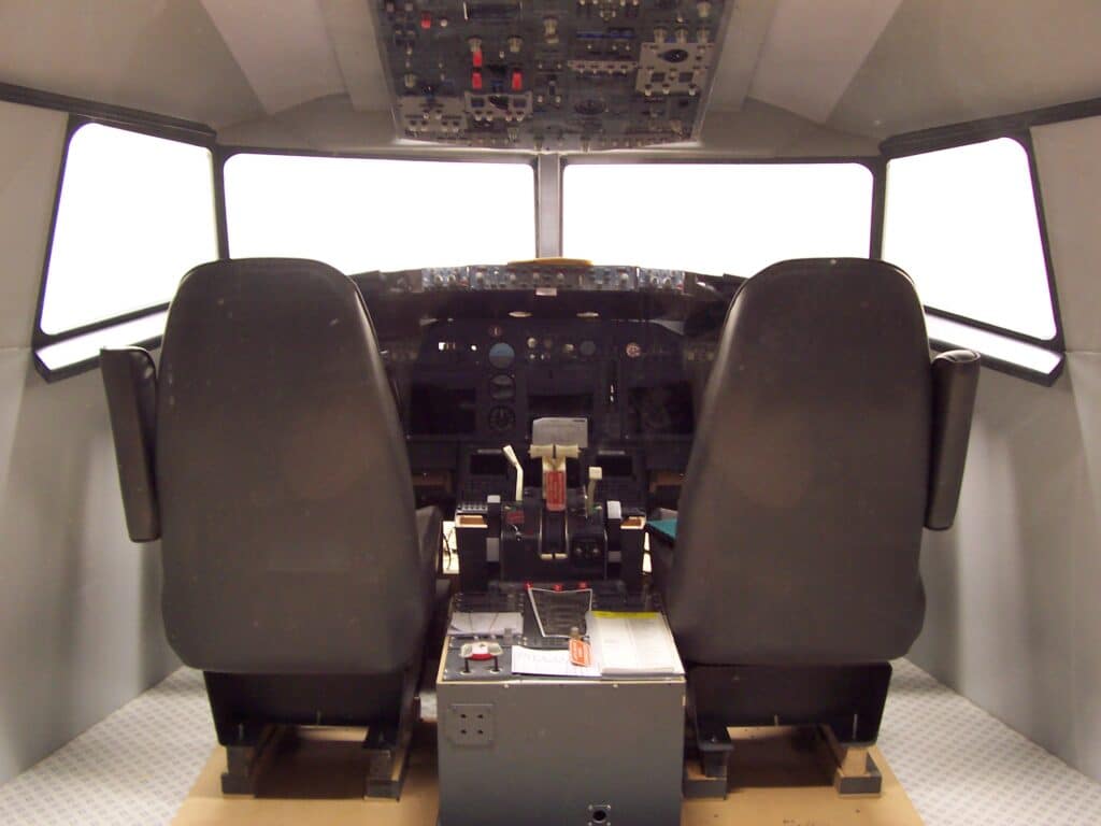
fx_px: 1177
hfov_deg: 50.1
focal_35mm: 37
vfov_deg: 38.7
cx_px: 550
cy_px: 413
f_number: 2.8
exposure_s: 1/8
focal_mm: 5.6
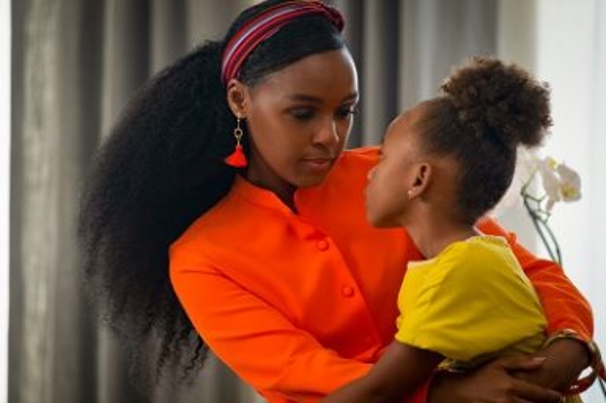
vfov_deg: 6.5
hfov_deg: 9.8
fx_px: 3532
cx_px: 303
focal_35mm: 210
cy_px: 202
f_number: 3.2
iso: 800
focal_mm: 140
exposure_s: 1/125
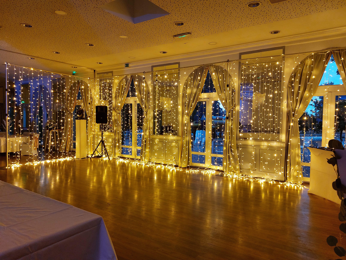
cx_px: 173
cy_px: 130
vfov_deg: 56.8
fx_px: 240
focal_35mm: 24
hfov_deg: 71.6
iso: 250
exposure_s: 1/50
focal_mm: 5.23
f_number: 1.8
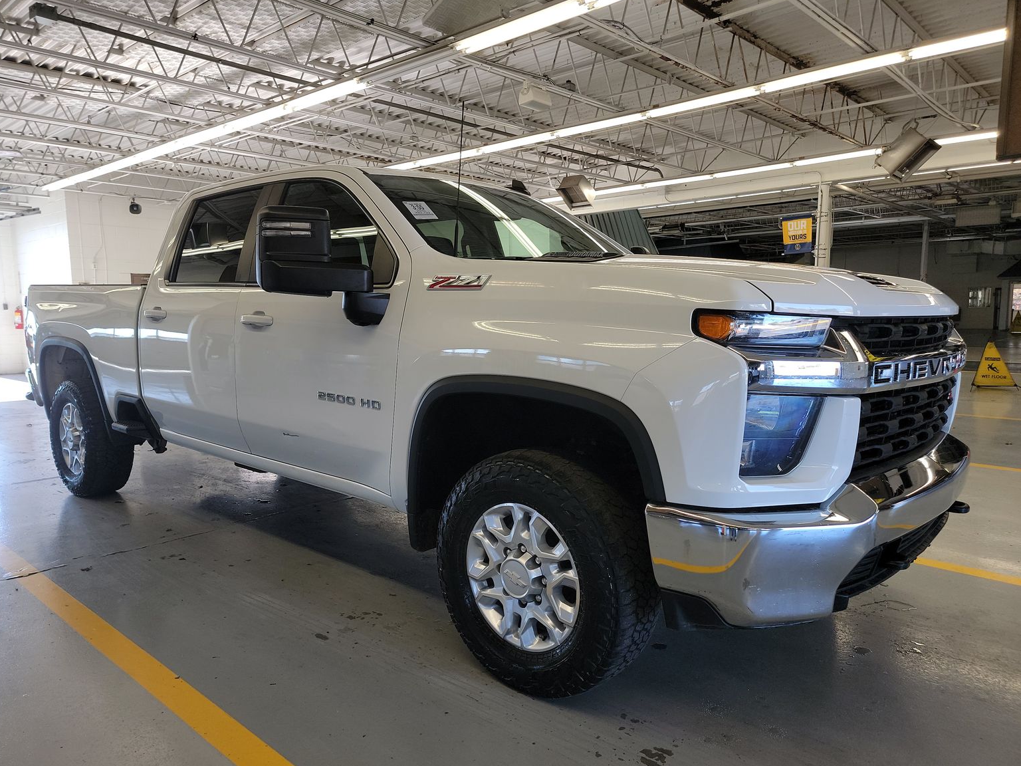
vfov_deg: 54.9
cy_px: 392
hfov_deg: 69.4
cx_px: 491
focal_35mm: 25
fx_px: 737
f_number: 1.8
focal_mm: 6.7
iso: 57
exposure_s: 1/59
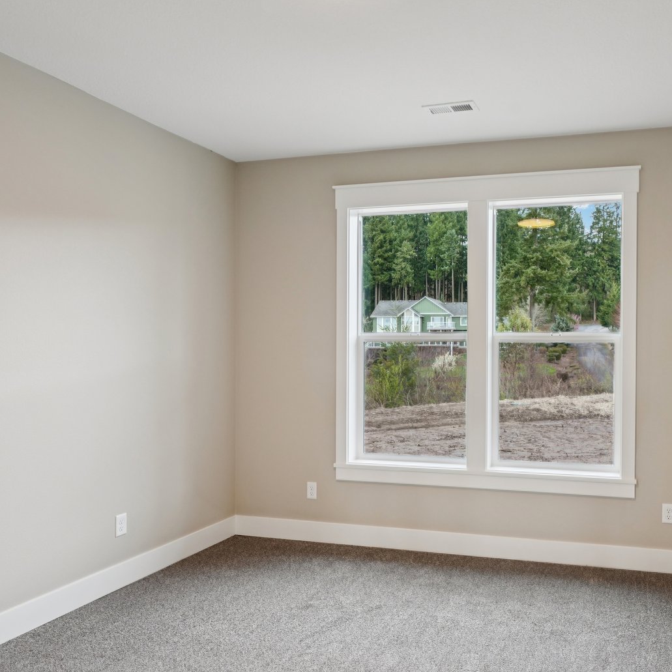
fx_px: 593
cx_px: 480
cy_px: 358
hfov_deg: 56.9
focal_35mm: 27
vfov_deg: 59.0
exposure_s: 1/25
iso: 400
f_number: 8
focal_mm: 16
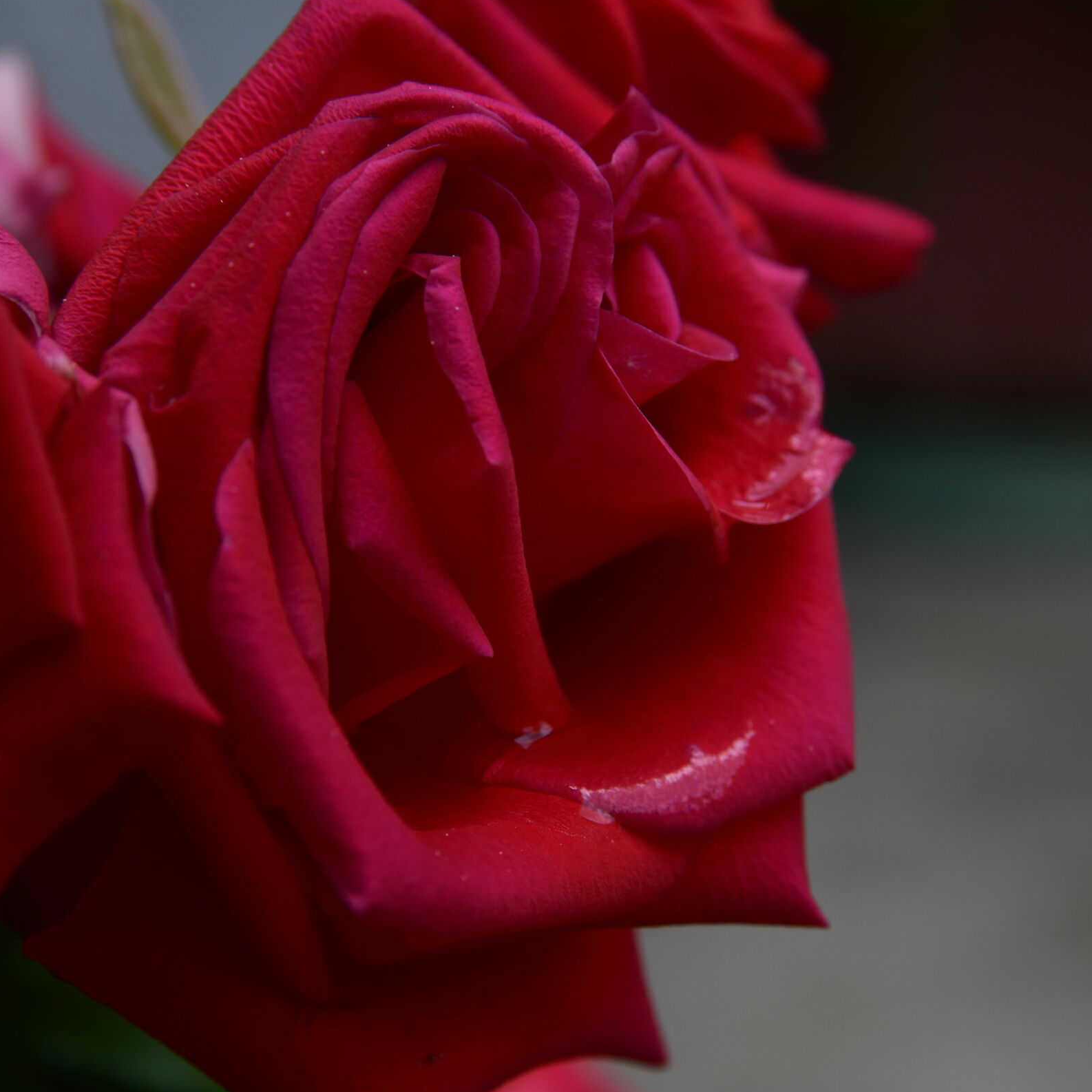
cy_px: 546
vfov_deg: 12.9
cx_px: 581
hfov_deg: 12.9
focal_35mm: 135
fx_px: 4818
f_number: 9
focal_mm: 70
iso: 100
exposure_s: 1/160
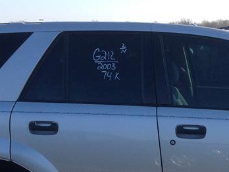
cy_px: 161
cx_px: 193
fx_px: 642
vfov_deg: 15.0
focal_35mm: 97
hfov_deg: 19.9
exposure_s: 1/753
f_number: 2.4
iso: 50
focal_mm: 4.13
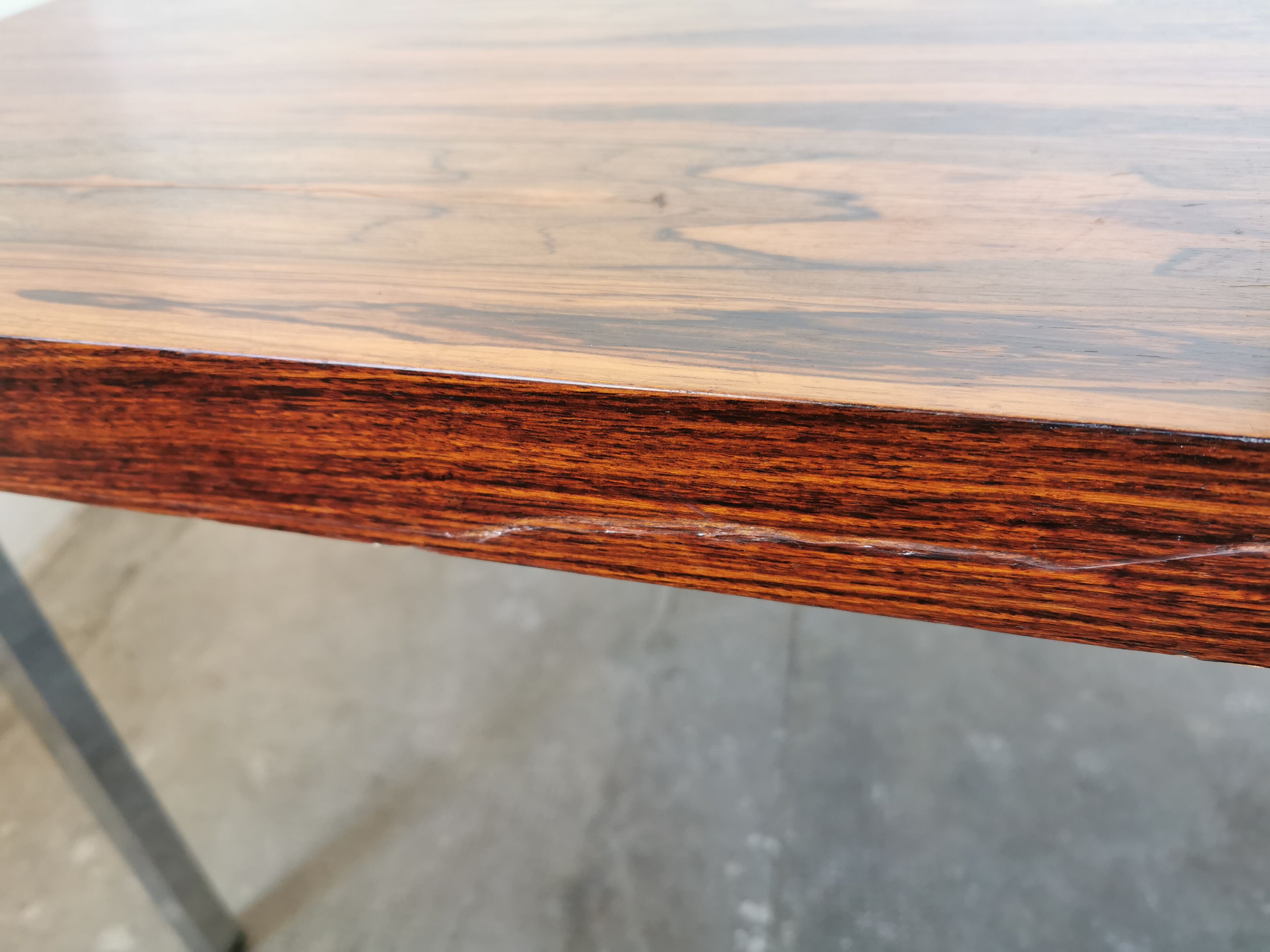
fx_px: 991
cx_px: 635
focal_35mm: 27
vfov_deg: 51.4
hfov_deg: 65.3
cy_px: 476
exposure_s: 1/50
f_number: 1.6
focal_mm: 5.56
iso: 125
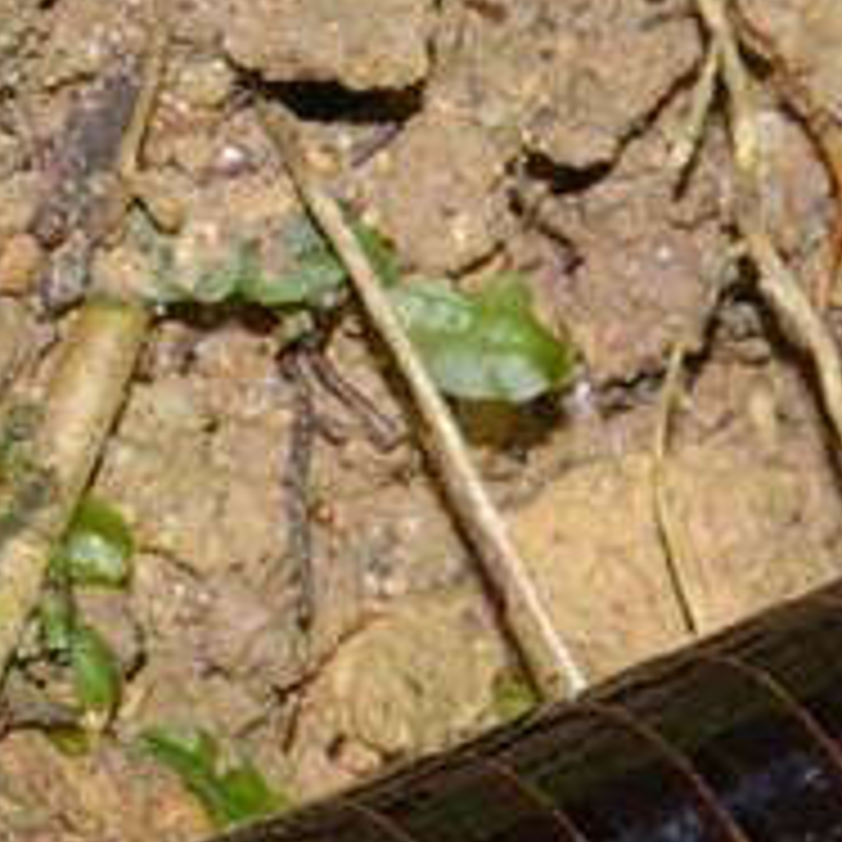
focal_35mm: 599
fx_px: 16474
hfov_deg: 2.9
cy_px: 1225
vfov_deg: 2.9
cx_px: -167
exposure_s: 1/60
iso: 400
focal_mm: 55
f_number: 16
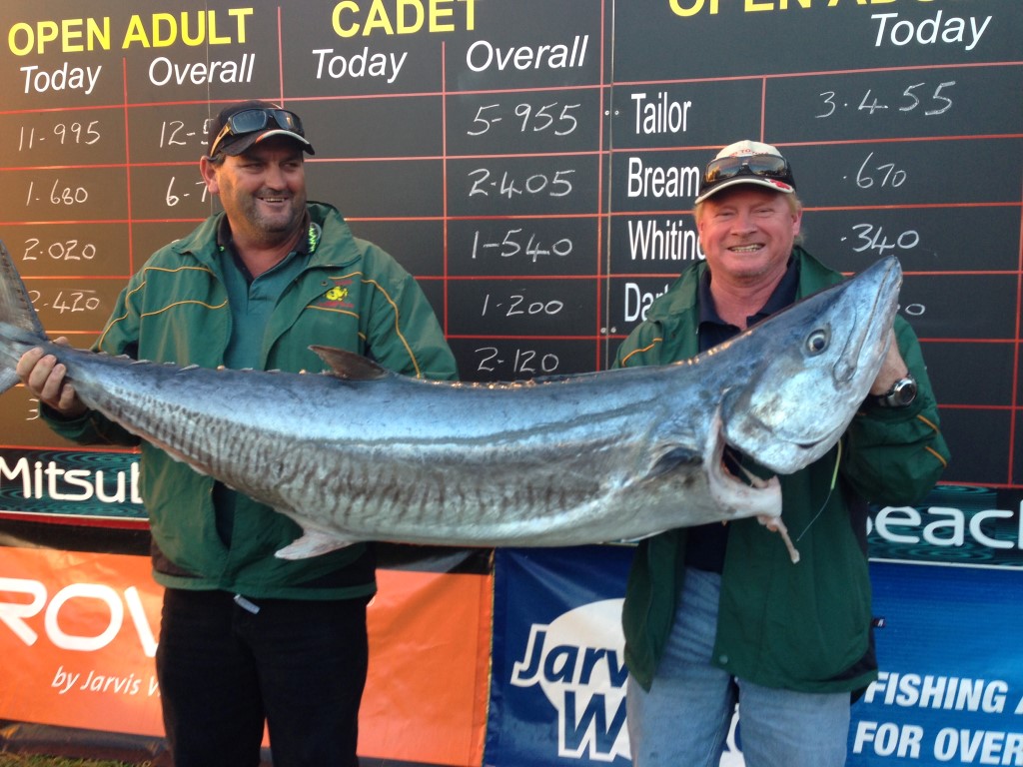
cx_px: 512
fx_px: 975
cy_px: 384
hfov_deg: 55.4
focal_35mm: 33
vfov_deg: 42.9
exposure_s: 1/60
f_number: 2.4
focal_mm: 4.12
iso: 64
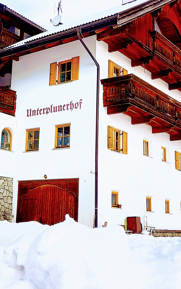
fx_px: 418
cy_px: 115
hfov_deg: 24.3
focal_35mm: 53
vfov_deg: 38.0
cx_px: 60
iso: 50
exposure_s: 1/536
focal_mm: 4.6
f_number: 2
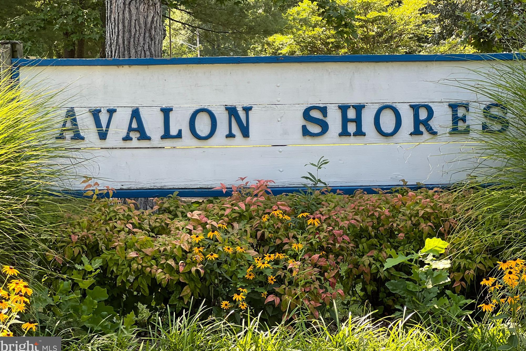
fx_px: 1198
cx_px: 265
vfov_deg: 16.6
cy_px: 156
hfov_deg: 24.8
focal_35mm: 82
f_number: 2.8
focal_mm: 9
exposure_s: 1/121
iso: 50
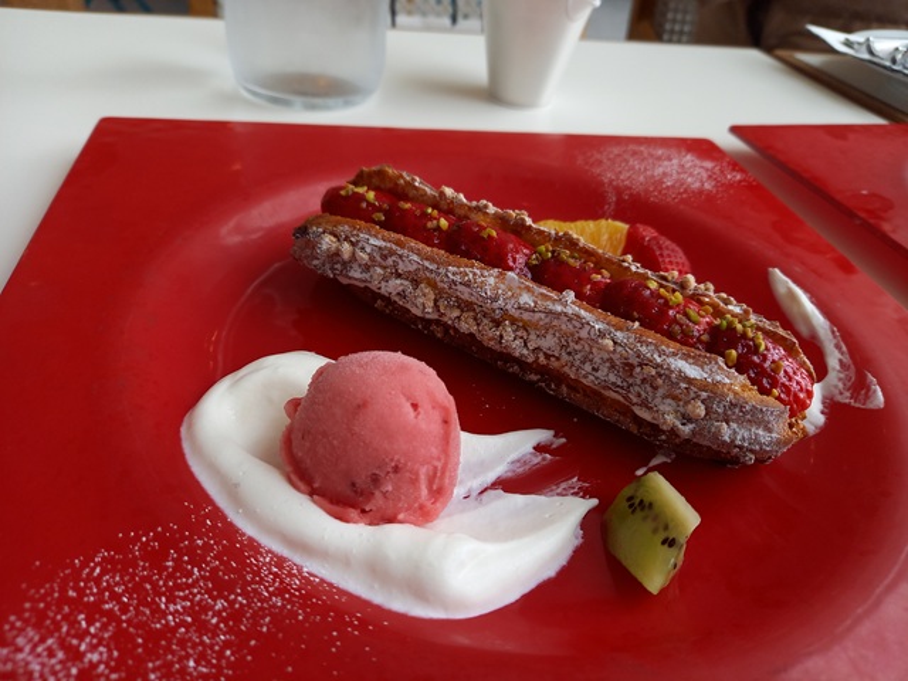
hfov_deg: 69.4
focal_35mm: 25
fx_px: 656
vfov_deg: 54.9
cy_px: 340
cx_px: 454
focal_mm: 4.65
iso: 80
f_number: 1.8
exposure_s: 1/120
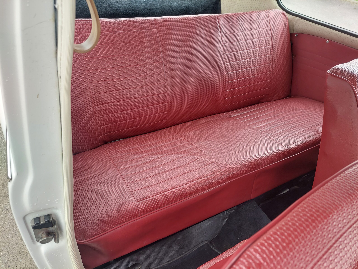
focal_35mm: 25
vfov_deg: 54.9
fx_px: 259
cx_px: 179
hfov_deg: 69.4
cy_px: 134
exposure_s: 1/50
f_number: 1.8
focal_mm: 5.23
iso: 64
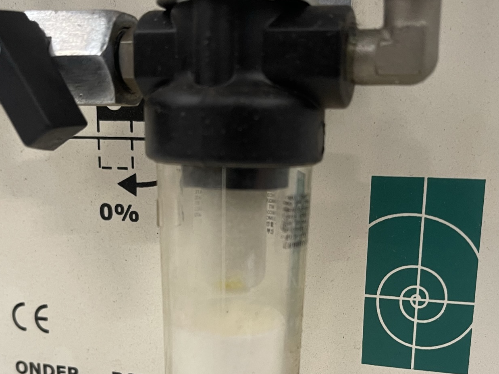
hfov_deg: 43.8
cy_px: 269
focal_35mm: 43
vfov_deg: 33.1
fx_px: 620
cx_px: 239
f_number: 1.6
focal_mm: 5.1
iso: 160
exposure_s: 1/60
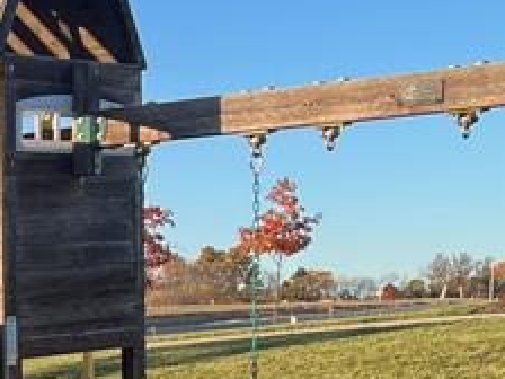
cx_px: -399
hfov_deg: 14.6
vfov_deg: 12.0
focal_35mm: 119
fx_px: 1736
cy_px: 532
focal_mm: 5.7
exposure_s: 1/1838
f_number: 1.5
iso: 50
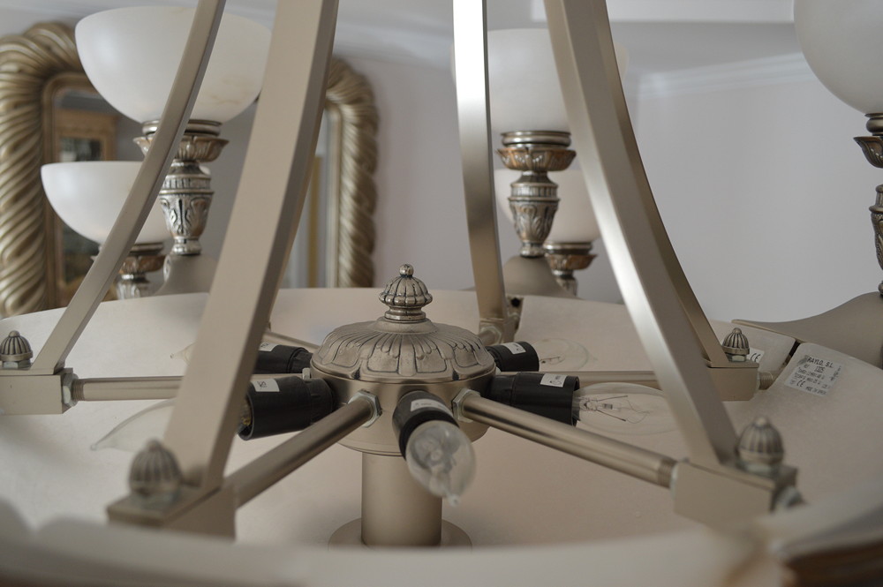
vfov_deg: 43.5
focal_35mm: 30
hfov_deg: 62.0
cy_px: 294
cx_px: 442
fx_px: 735
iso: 400
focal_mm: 20
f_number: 5
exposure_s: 1/100
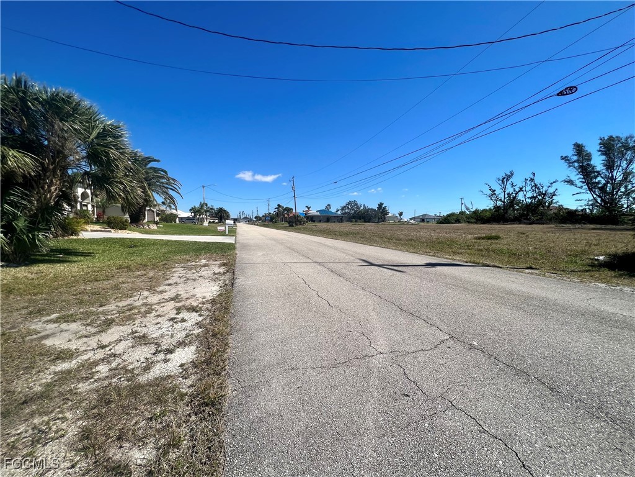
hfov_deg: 106.2
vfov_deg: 89.9
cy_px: 238
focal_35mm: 13
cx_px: 318
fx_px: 238
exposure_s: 1/2801
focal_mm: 1.57
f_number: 1.8
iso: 32
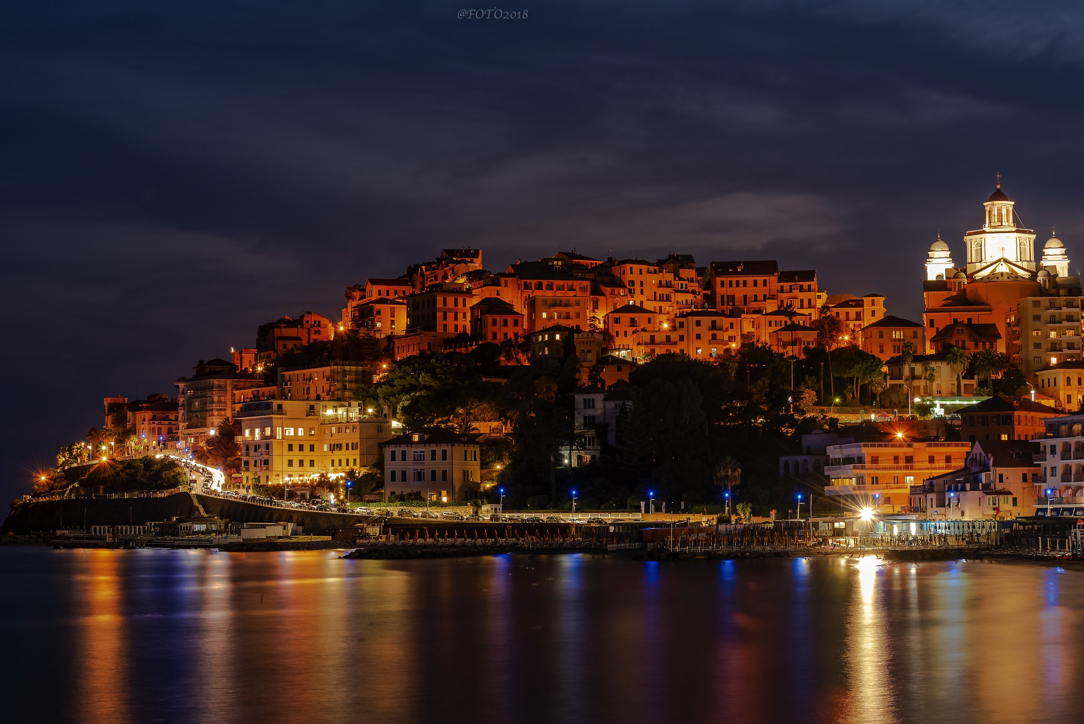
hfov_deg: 28.8
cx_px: 542
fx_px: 2108
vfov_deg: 19.5
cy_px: 362
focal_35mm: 70
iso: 200
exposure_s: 30
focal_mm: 70
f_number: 13
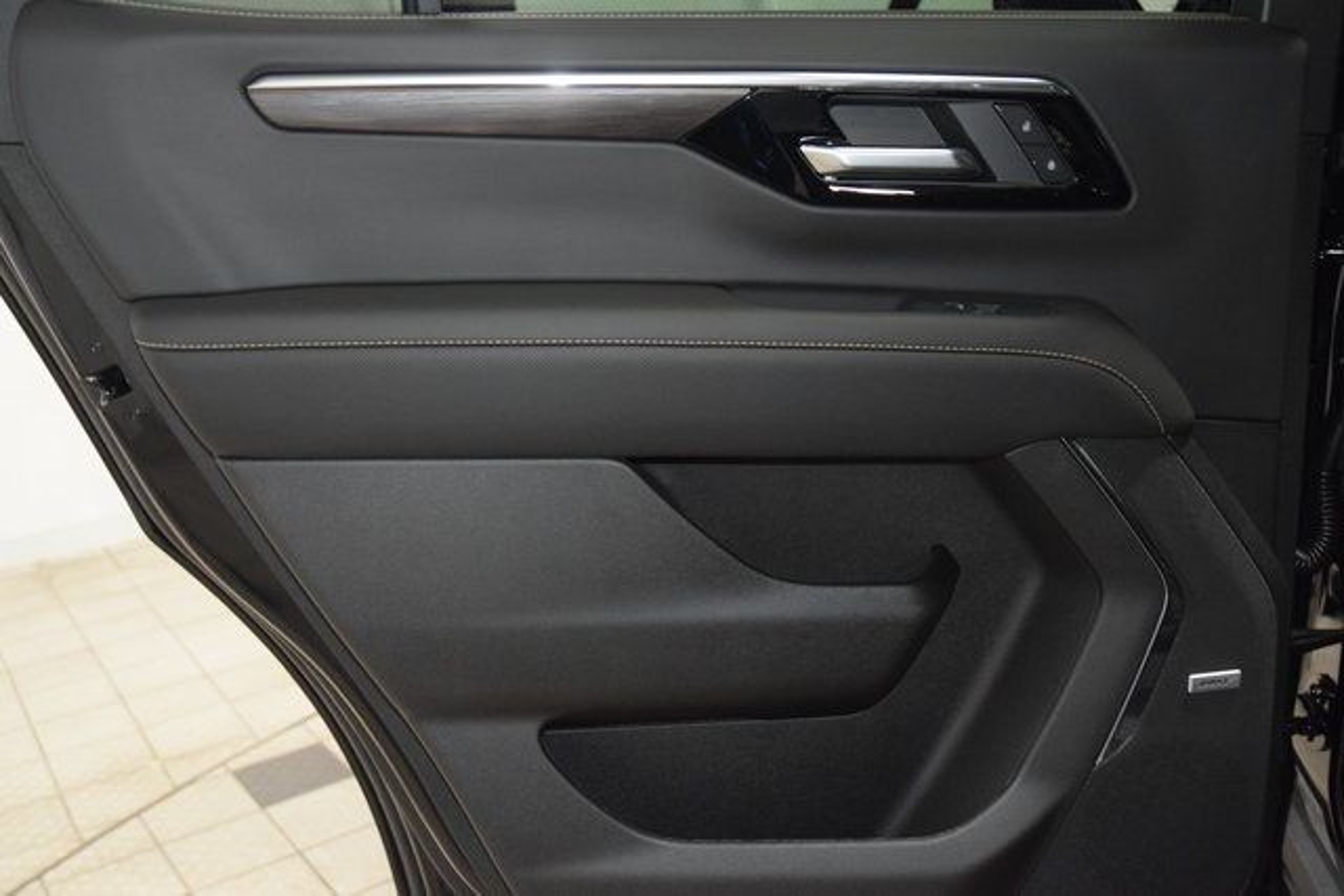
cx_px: 672
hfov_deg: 51.3
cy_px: 448
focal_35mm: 38
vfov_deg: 35.5
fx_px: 1400
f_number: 3.8
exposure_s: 1/80
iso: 2800
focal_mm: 25
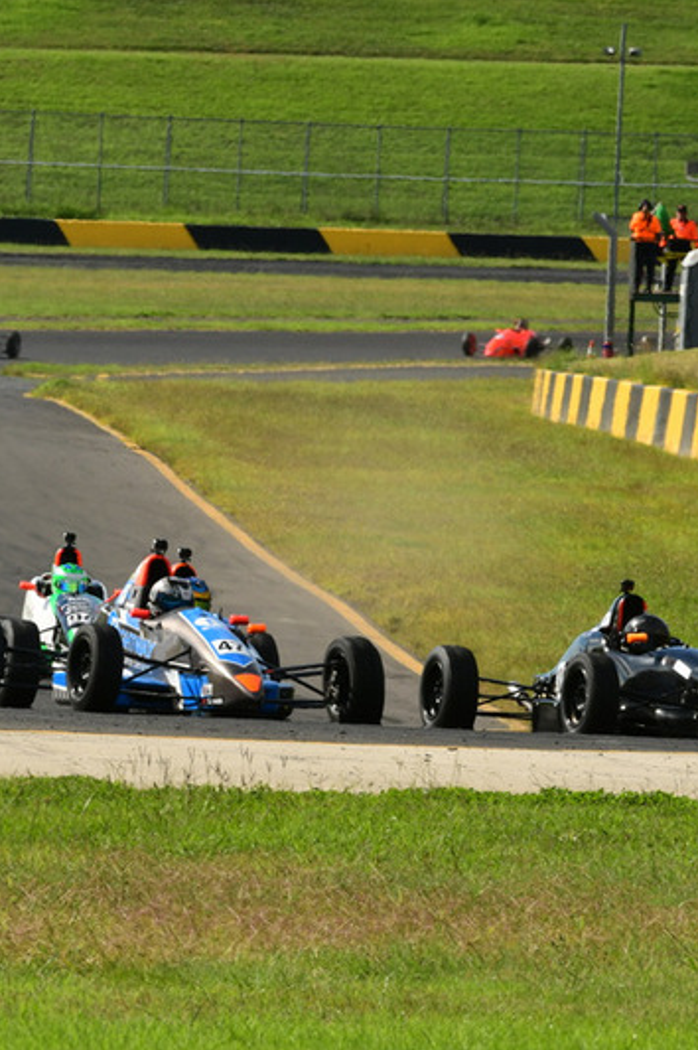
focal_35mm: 655
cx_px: -32
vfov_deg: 3.2
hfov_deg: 2.1
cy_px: 525
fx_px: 19073
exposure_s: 1/500
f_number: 13
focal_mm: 290
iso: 400
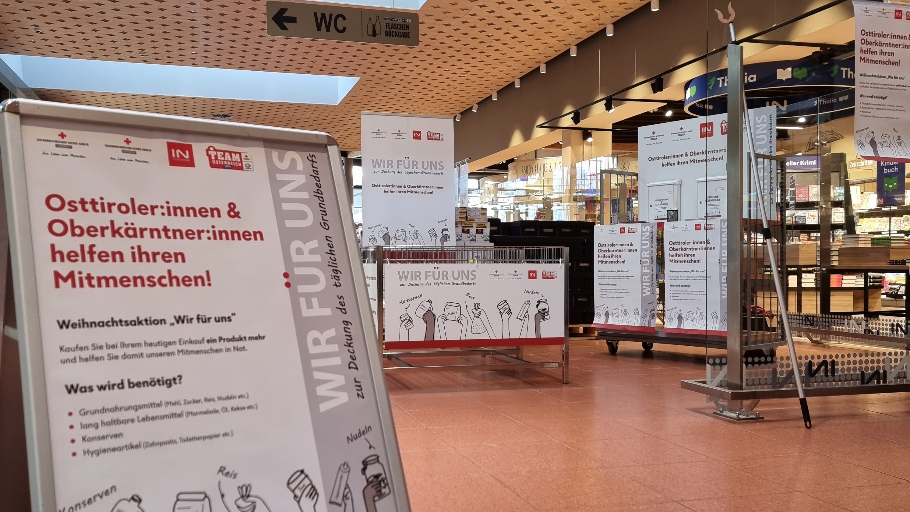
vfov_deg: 33.7
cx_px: 455
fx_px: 845
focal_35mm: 35
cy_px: 277
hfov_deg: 56.6
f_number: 1.8
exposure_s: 1/100
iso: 200
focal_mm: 6.7
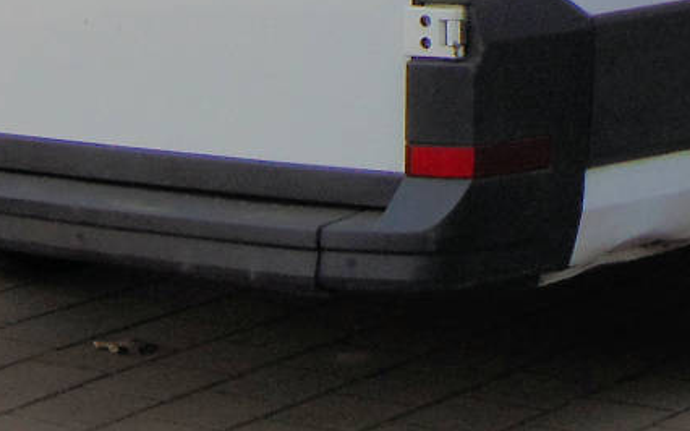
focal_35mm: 199
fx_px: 3741
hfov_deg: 10.5
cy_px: -397
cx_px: 575
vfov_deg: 6.4
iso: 80
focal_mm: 9
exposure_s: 1/320
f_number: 3.5
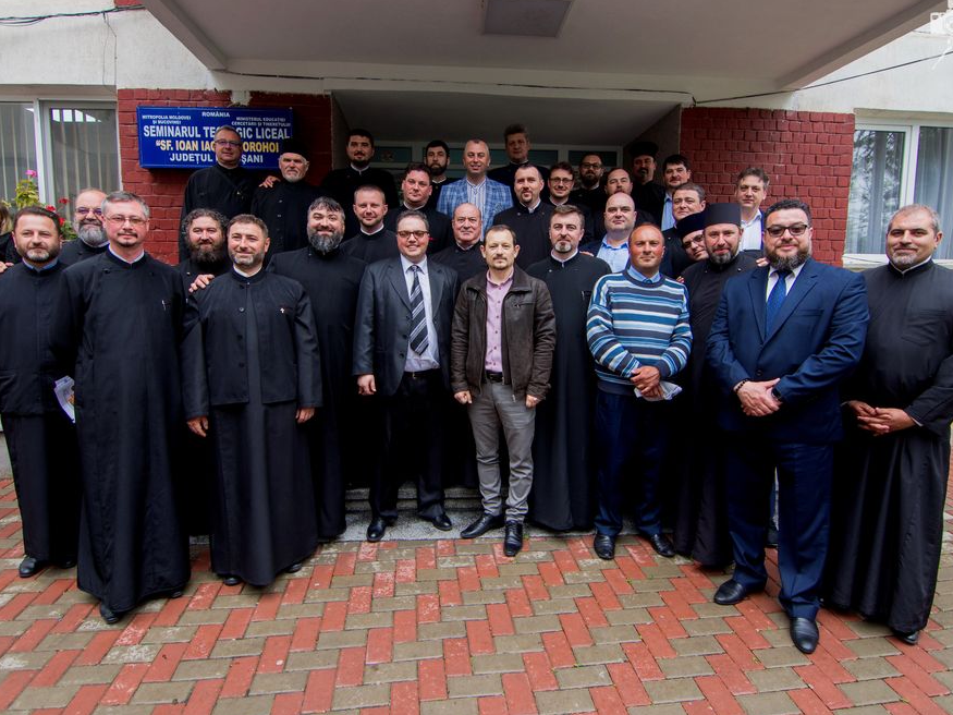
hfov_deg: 86.0
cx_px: 485
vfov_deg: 69.9
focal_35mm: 19
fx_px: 511
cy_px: 348
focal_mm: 11
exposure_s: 1/200
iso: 320
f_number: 4.5
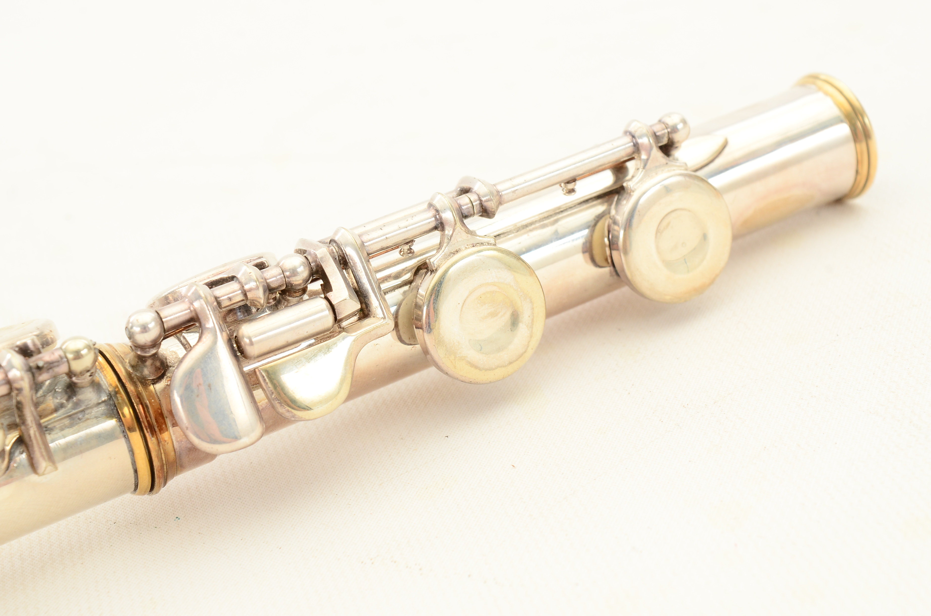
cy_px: 308
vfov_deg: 16.5
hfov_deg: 24.7
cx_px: 466
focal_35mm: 82
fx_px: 2129
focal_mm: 55
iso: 320
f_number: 13
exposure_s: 1/60
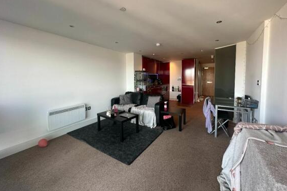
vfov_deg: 77.0
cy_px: 85
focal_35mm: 15
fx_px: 120
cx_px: 146
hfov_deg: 100.4
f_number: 2.2
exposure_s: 1/99
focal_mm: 2.22
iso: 160
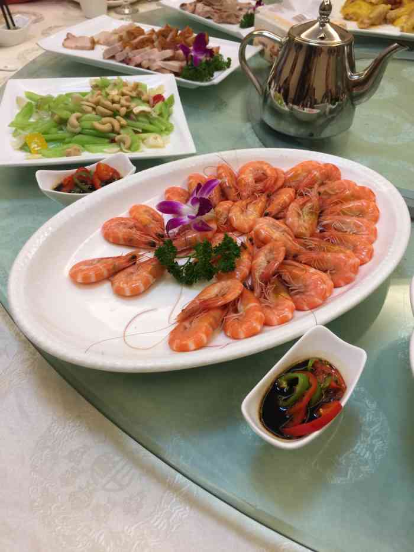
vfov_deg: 61.7
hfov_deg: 48.2
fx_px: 462
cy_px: 276
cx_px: 207
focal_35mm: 29
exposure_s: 1/33
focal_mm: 4.15
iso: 40
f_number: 2.2
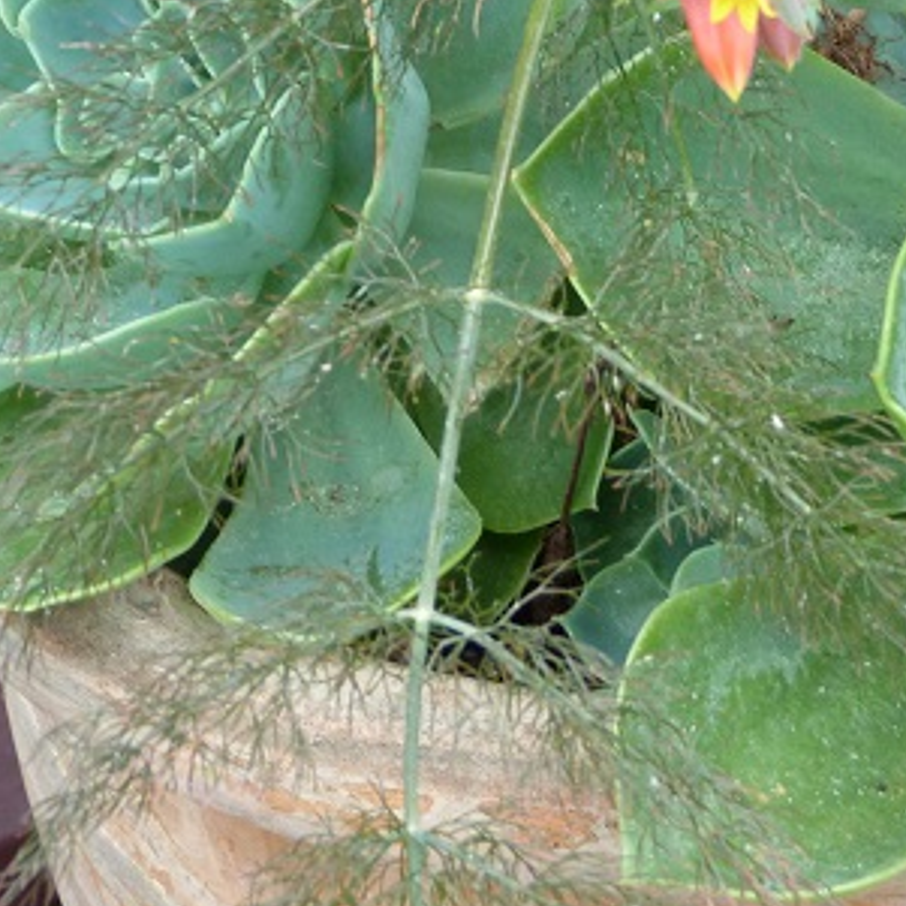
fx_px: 4590
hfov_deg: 11.2
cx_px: 795
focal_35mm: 155
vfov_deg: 11.2
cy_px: 24
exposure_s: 1/60
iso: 160
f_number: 3.3
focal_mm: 11.8
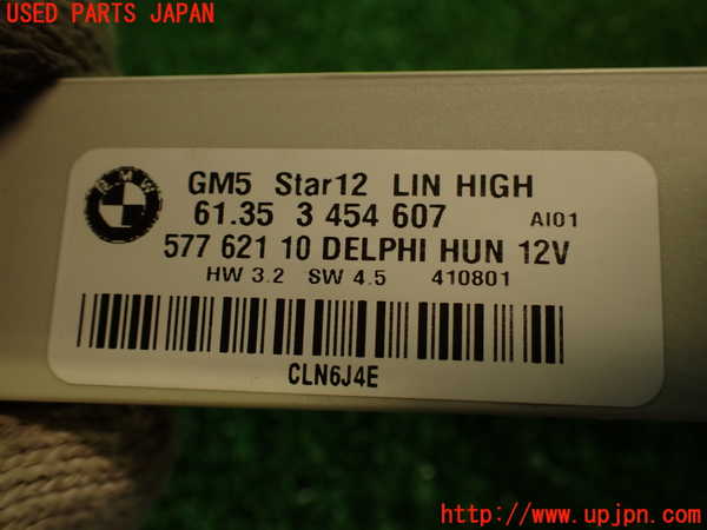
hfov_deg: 56.8
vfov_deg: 44.2
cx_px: 354
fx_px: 654
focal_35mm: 32
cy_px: 265
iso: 125
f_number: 2.4
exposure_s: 1/60
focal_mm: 5.79
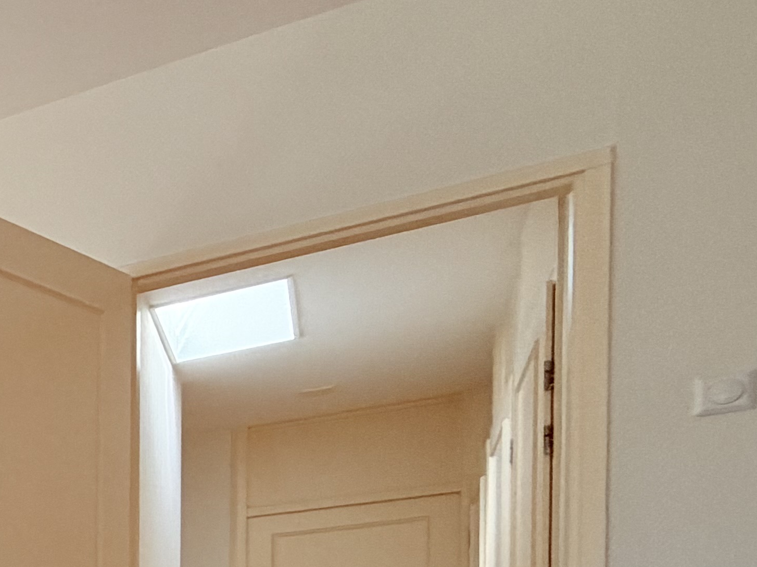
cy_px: 814
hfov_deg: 20.7
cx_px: -675
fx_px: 1203
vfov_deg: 22.5
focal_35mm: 55
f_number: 2.2
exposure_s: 1/121
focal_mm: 2.22
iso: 64
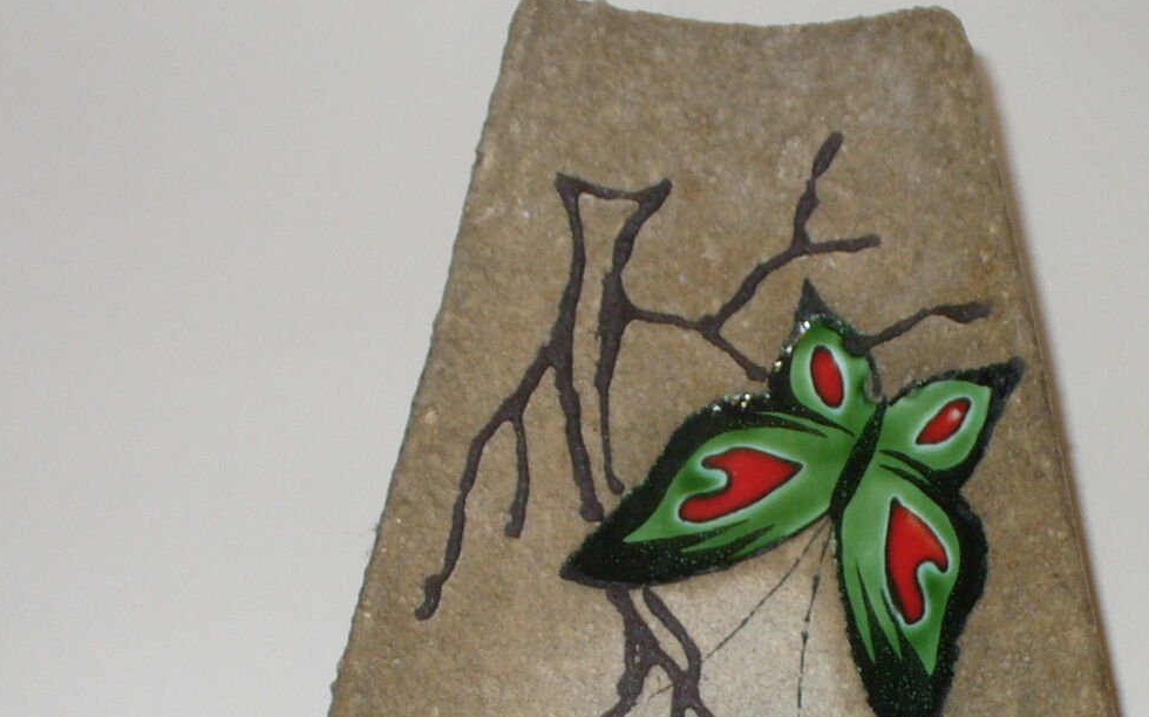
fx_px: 2567
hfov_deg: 25.1
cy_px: 771
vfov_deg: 15.5
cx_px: 781
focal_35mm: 82
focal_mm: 6.1
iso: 80
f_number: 2.8
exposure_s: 1/8
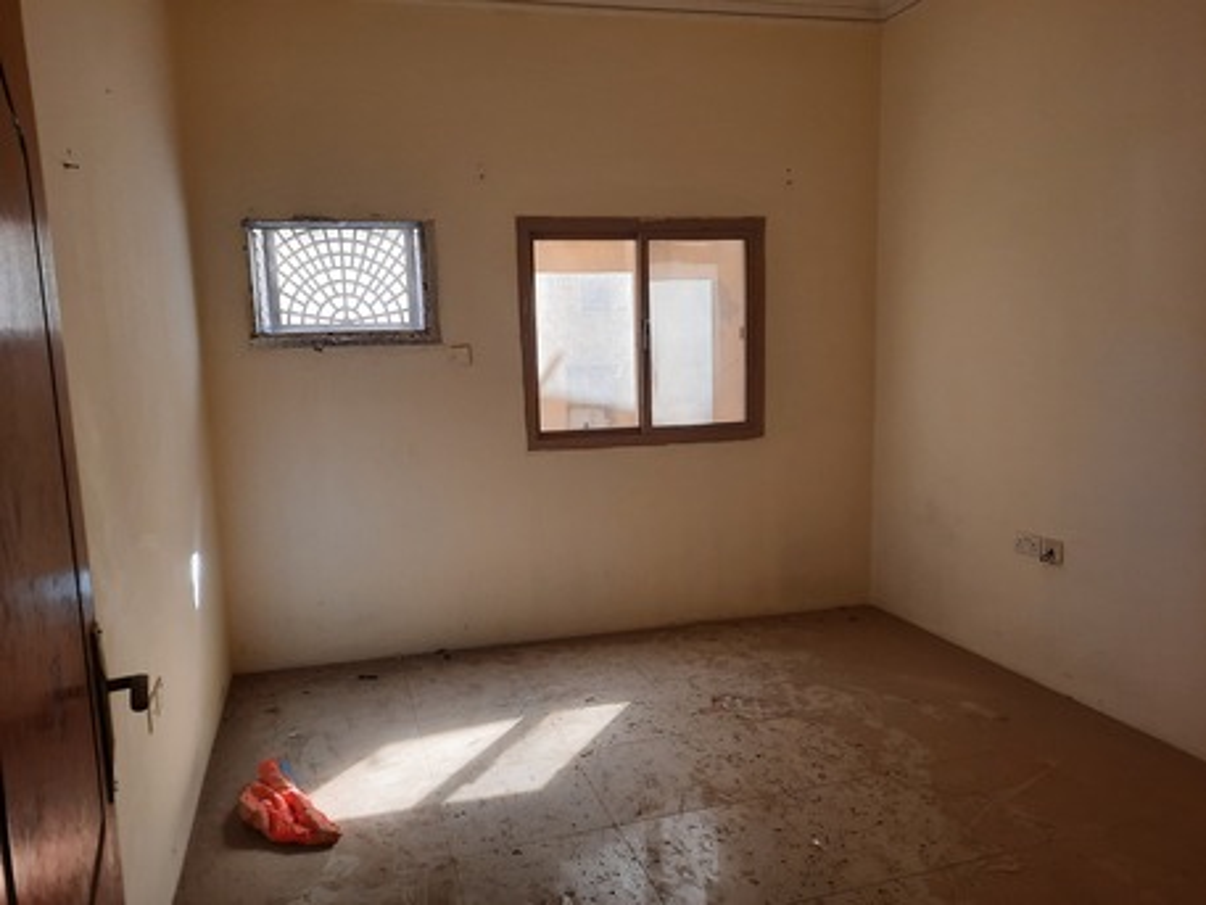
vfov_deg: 54.9
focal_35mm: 25
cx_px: 603
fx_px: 871
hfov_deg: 69.4
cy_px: 452
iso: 100
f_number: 2
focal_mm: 4.6
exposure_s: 1/60
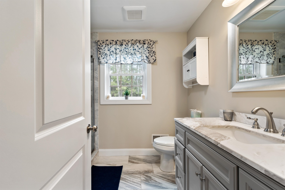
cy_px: 95
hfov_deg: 100.4
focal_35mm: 15
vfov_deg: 77.3
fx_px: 119
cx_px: 142
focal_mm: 10
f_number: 8
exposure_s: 1/3
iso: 320
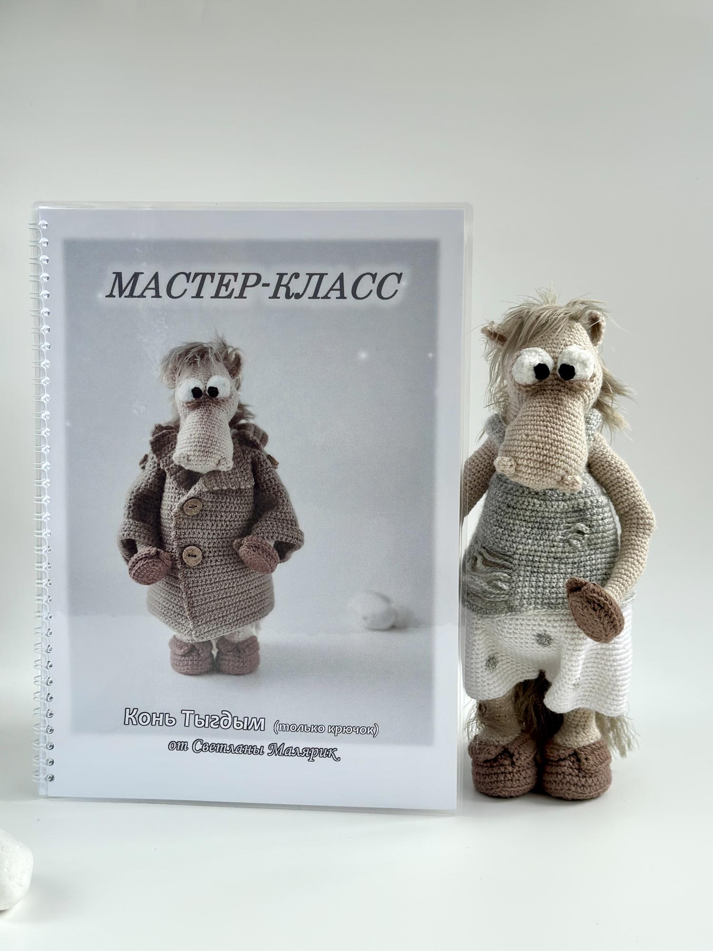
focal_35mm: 48
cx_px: 356
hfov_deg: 30.3
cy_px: 476
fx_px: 1318
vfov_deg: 39.7
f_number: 1.78
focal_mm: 6.86
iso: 64
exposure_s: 1/150
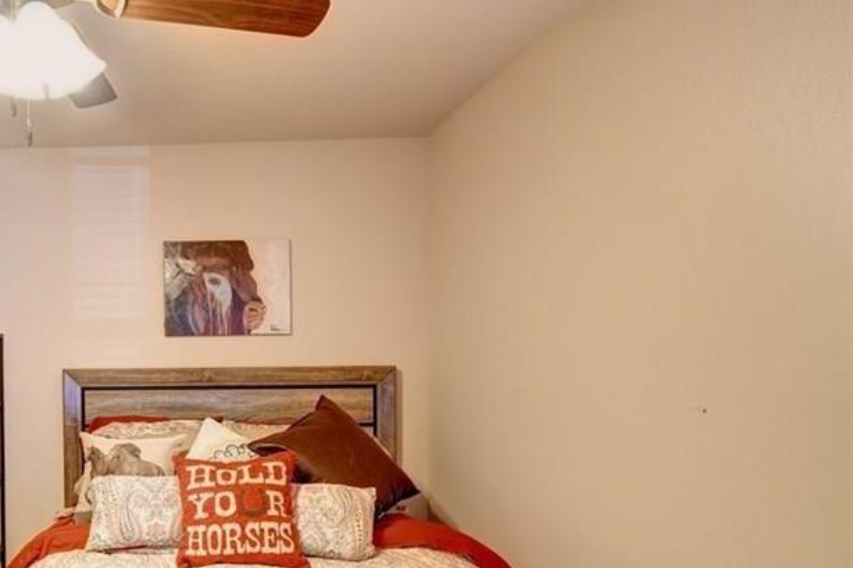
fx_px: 592
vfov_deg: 50.6
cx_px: 143
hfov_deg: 63.8
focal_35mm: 25
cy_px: 365
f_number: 5.6
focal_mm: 10
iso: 1250
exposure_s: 1/15
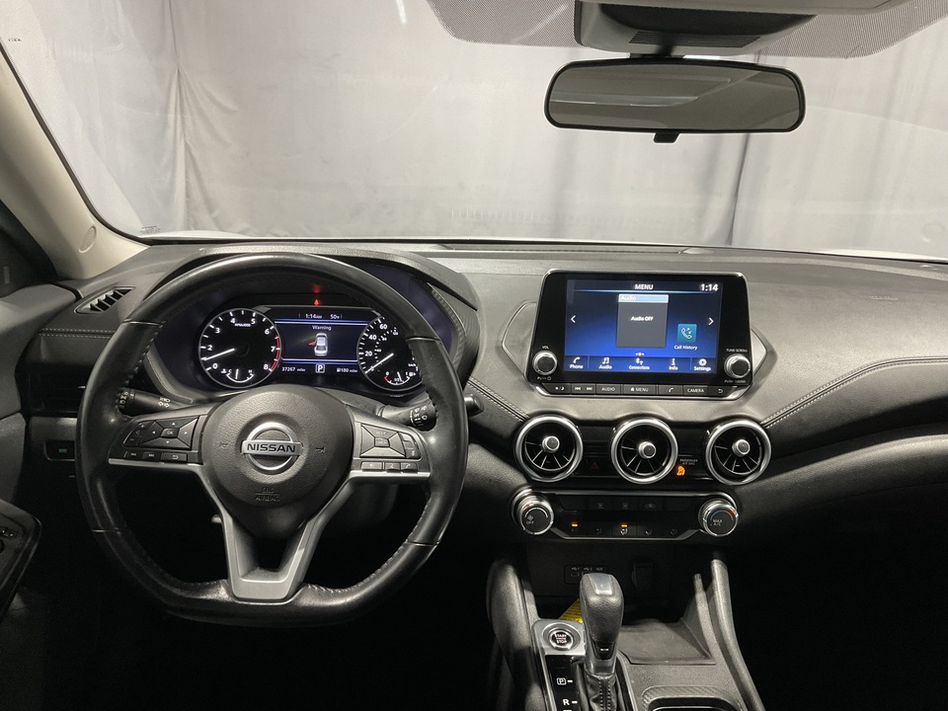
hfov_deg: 61.7
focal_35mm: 29
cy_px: 356
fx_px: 794
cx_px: 474
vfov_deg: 48.2
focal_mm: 3
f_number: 1.8
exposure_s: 1/60
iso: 100
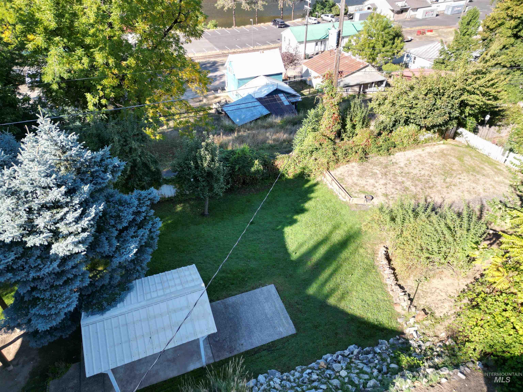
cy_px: 196
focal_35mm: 24
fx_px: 363
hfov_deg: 71.6
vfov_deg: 56.8
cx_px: 262
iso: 100
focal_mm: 6.72
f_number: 1.7
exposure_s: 1/1000
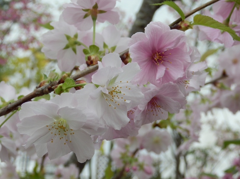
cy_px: 90
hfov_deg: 32.2
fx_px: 416
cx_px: 120
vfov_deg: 24.4
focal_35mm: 60
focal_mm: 10.8
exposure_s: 1/100
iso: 100
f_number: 4.2
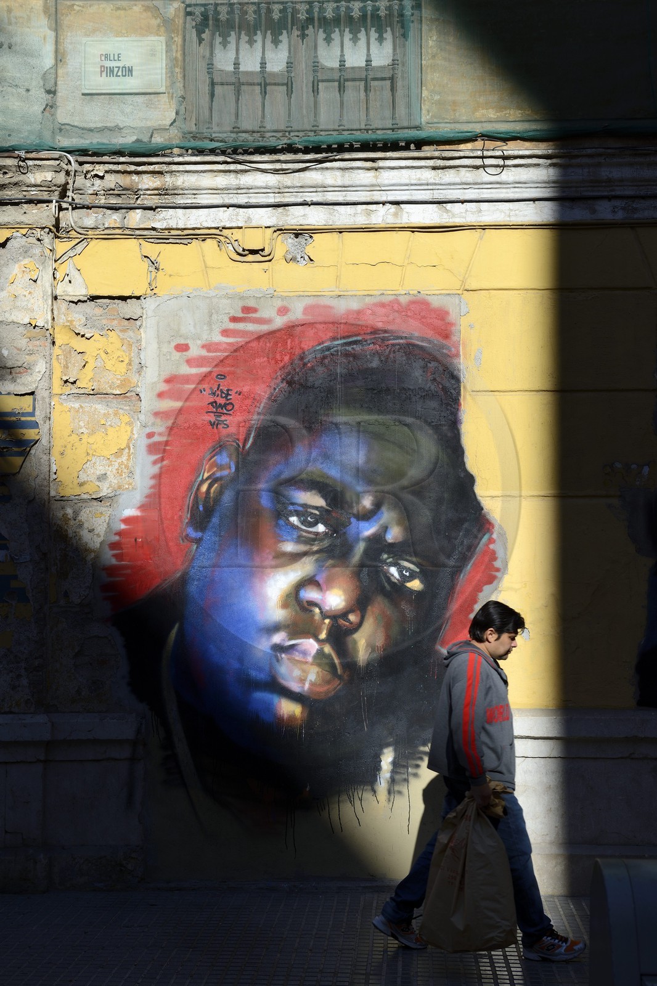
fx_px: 1424
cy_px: 493
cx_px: 328
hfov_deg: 26.0
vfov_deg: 38.2
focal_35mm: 52
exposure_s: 1/250
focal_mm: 52
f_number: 9
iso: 100
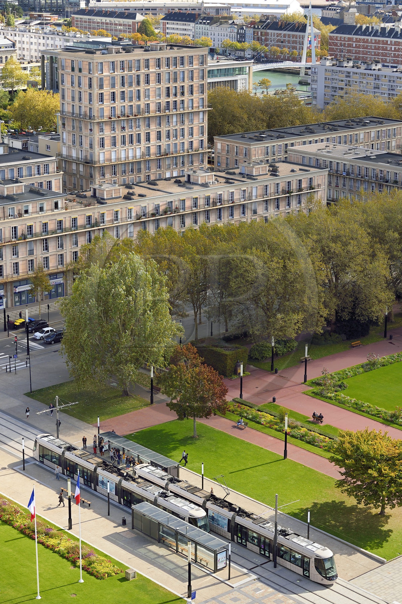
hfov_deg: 19.4
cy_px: 302
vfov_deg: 28.9
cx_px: 201
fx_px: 1174
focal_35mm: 70
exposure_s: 1/400
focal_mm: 70
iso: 200
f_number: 6.3
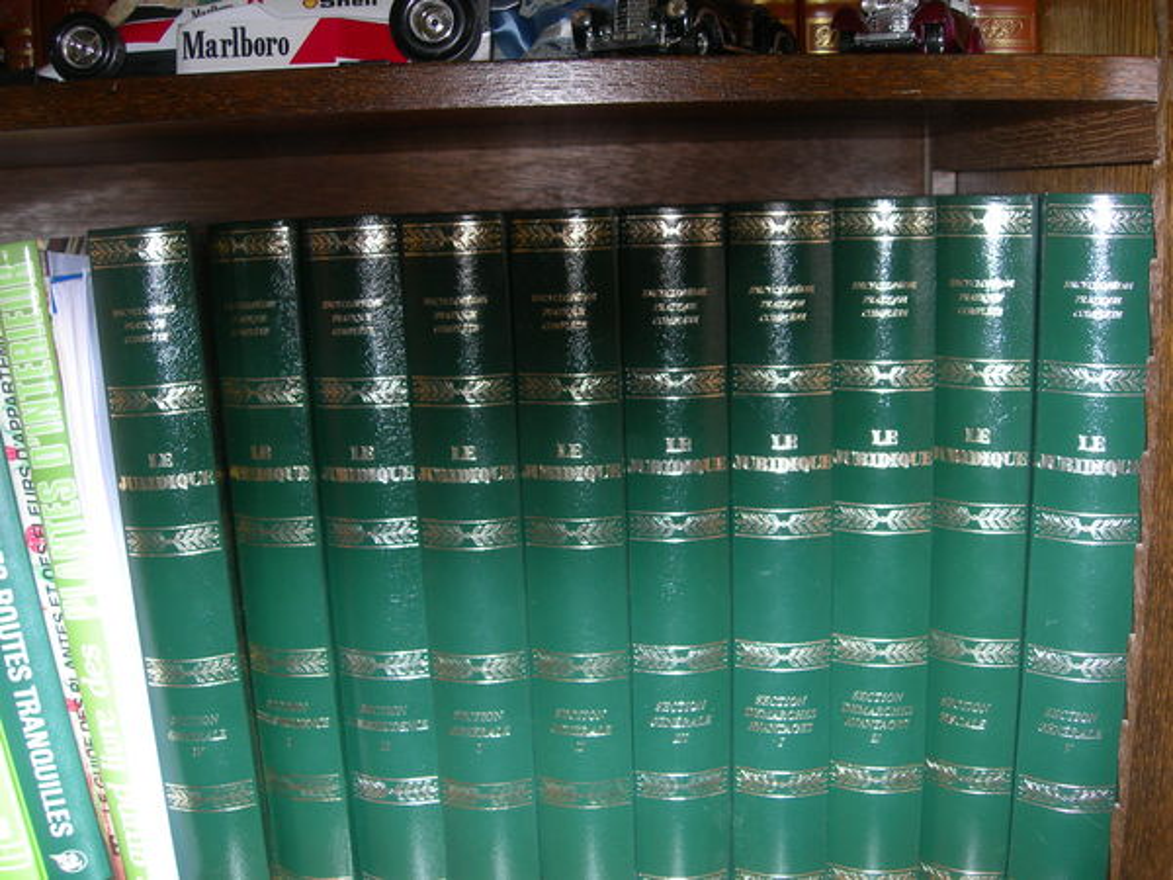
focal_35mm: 38
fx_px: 1288
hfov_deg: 49.0
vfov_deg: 37.7
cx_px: 586
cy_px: 440
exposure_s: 1/60.1
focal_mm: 7.8
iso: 79
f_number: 2.8
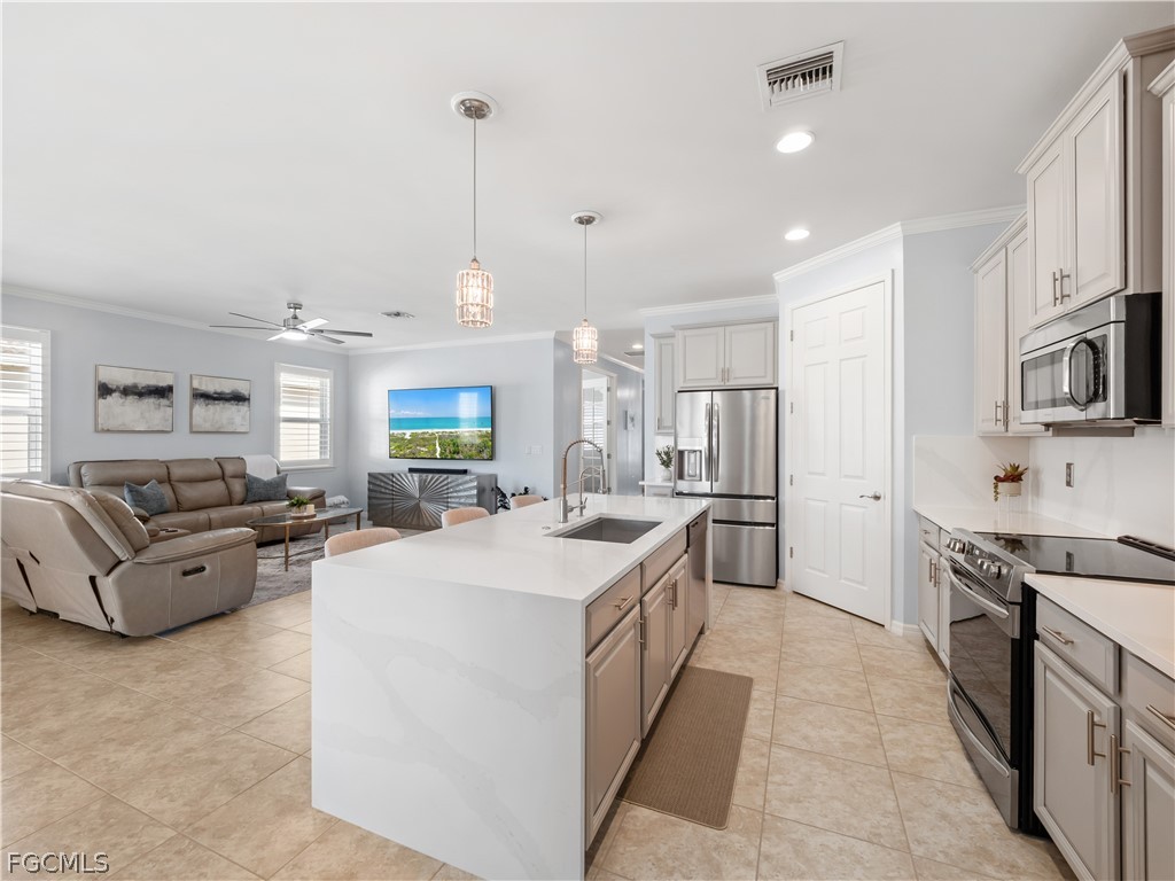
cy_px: 440
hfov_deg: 102.1
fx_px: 475
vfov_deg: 85.7
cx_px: 588
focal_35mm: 14
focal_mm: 7
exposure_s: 1/5
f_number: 7.1
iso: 200
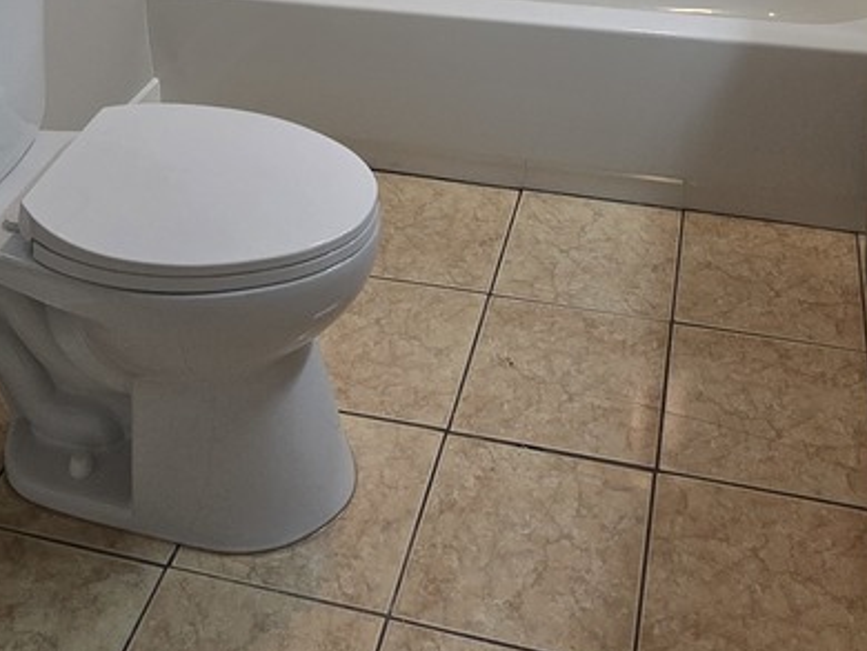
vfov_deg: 24.3
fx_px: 1203
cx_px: 391
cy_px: -302
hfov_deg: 39.6
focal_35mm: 48
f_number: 1.9
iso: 64
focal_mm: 2.2
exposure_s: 1/120
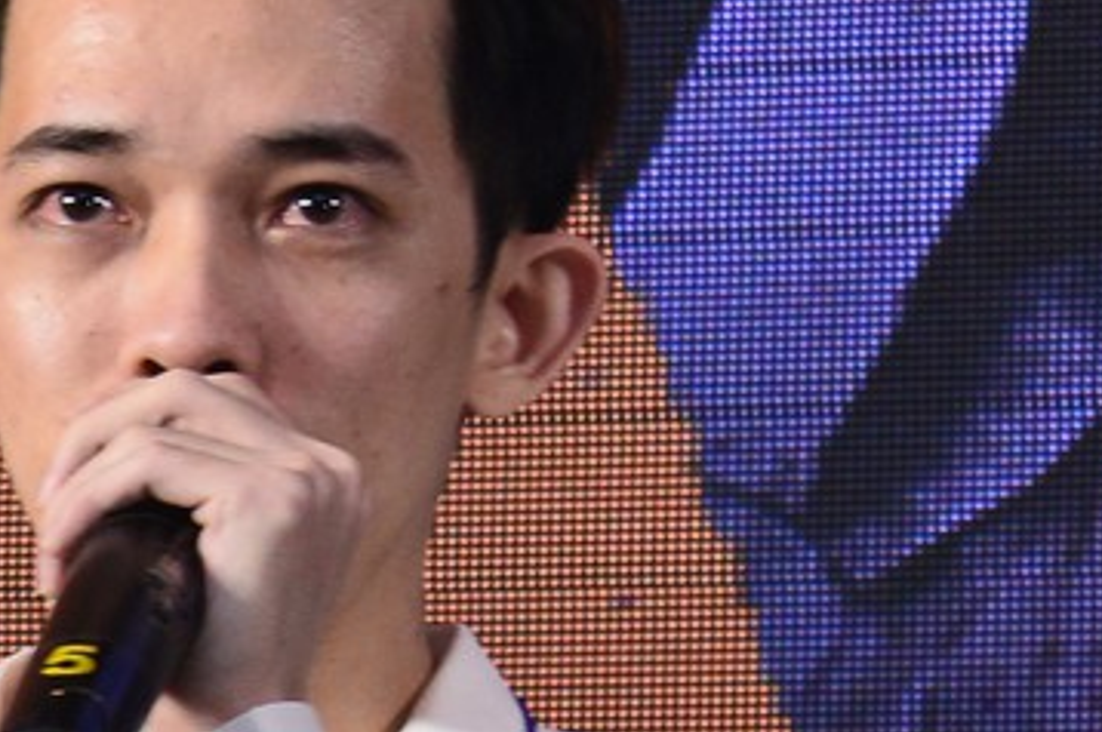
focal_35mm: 481
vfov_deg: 2.8
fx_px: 14710
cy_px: 964
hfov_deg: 4.2
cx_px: -1733
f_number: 8
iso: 1250
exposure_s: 1/100
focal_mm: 86
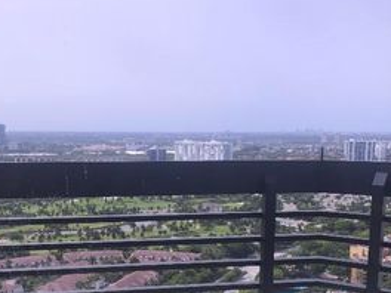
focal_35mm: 53
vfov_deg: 26.9
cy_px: 243
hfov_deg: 36.2
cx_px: 185
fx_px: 599
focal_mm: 4
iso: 20
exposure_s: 1/540
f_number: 1.8
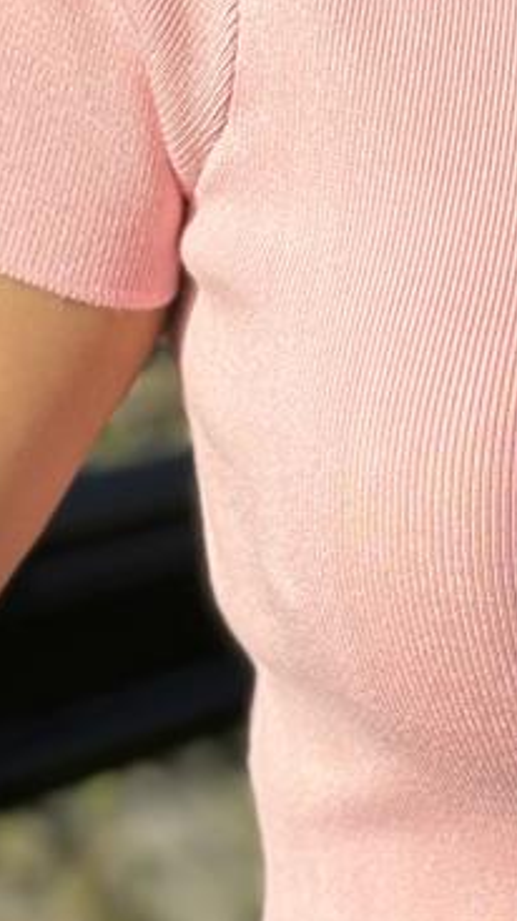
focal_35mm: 190
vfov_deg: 11.3
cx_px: 846
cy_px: 759
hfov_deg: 6.3
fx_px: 4638
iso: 64
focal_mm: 6.86
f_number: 1.78
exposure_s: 1/1287
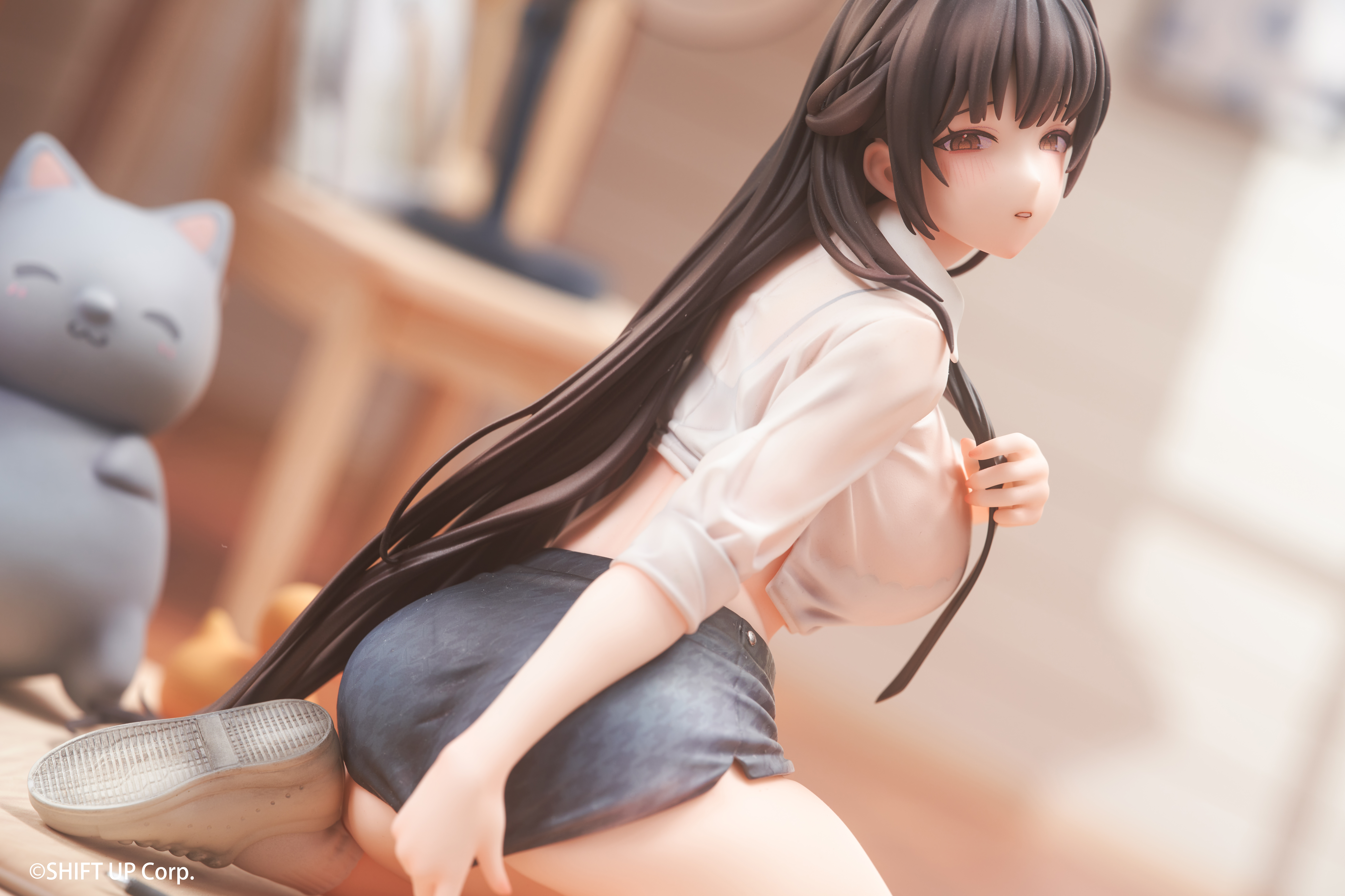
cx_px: 672
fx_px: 4109
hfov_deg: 18.6
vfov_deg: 12.5
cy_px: 448
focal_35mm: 110
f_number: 8
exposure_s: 1/15
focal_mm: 110
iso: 100
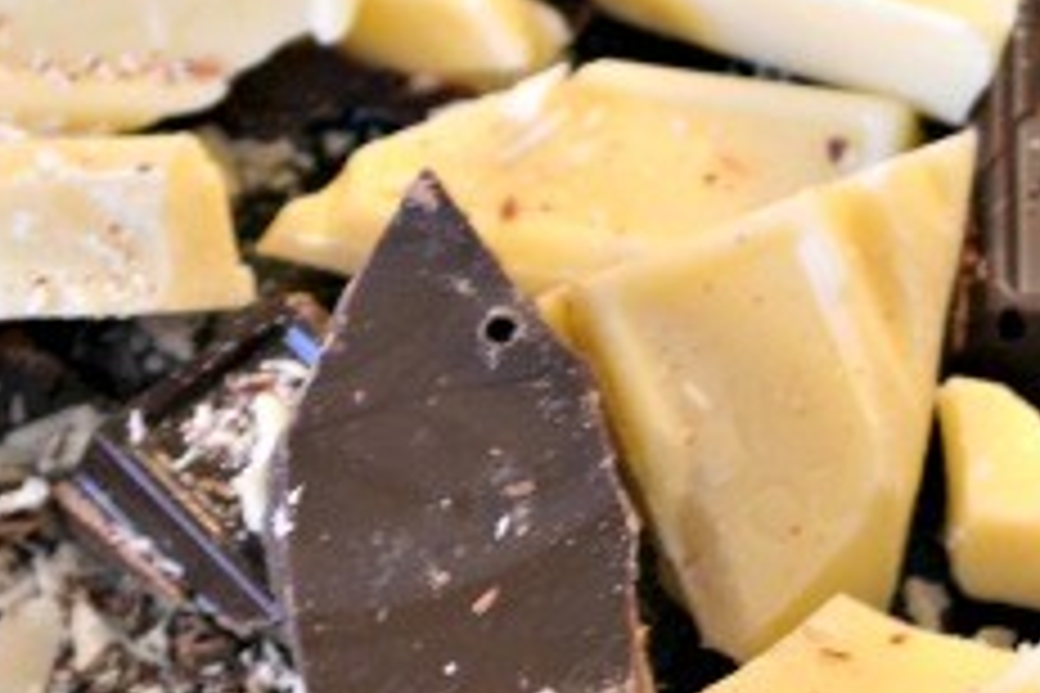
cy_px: 526
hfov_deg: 9.2
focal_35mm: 224
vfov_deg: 6.1
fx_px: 6471
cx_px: 765
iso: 900
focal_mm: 46
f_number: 5.3
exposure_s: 1/15
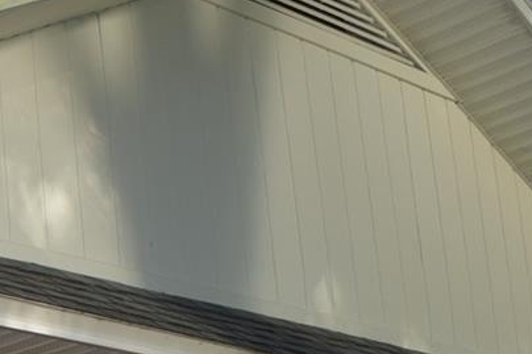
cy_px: 562
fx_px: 1580
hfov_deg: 17.9
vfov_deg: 12.1
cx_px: -147
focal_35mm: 107
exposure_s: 1/200
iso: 100
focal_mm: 18
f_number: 5.6
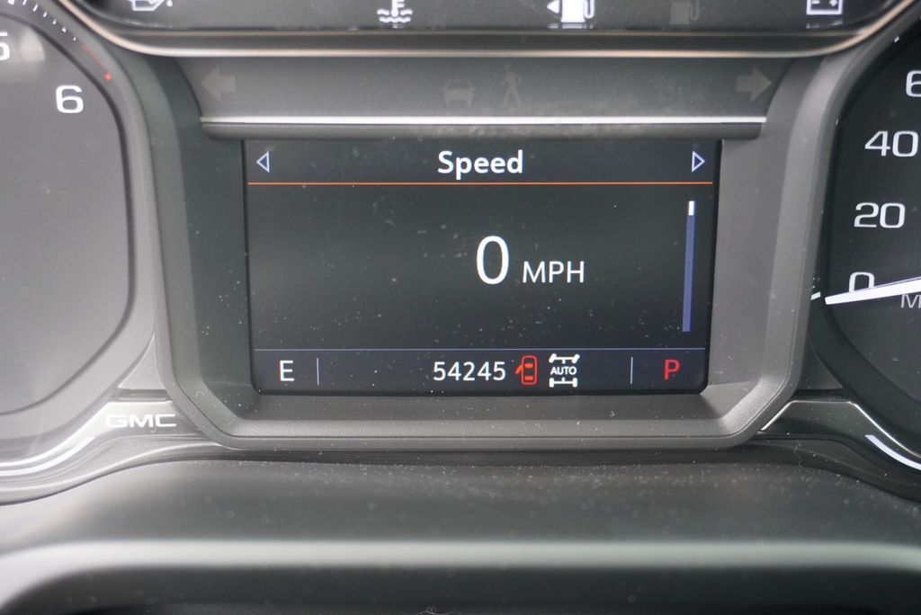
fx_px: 1344
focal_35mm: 52
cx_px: 460
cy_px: 308
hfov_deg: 37.8
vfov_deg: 25.8
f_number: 5.6
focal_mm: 35
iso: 800
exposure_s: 1/60
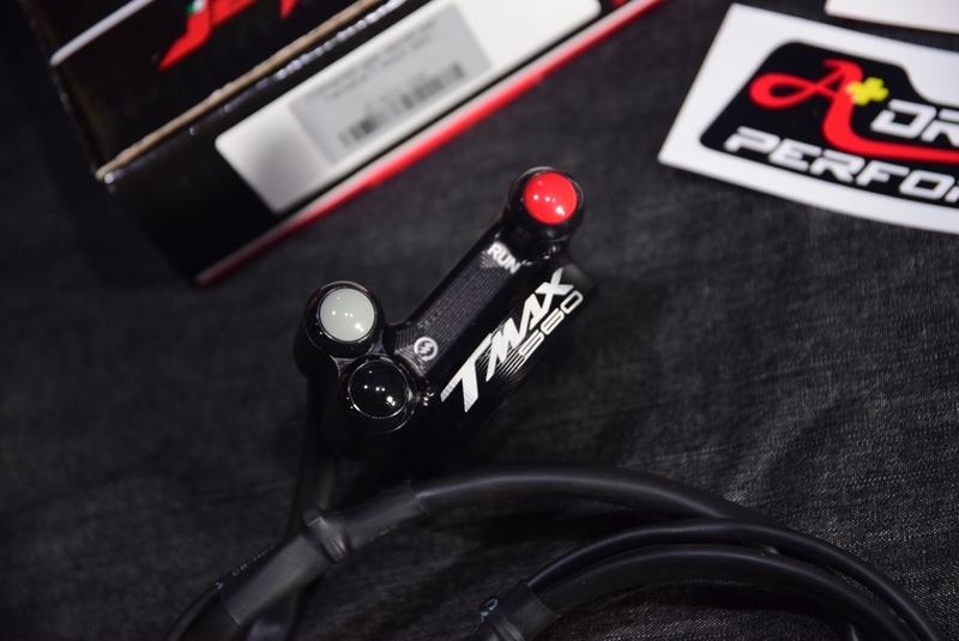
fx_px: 2800
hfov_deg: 19.4
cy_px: 320
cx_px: 480
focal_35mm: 105
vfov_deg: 13.1
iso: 1600
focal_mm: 70
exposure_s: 1/30
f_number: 4
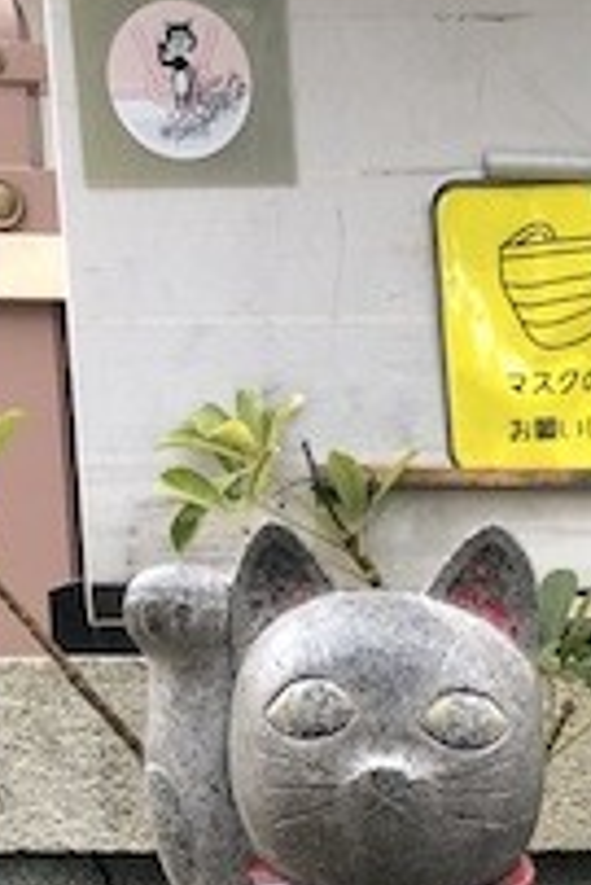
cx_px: 742
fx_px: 2483
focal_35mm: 101
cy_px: 1393
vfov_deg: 17.7
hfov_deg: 13.2
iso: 25
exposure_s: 1/40
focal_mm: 4
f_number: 1.8
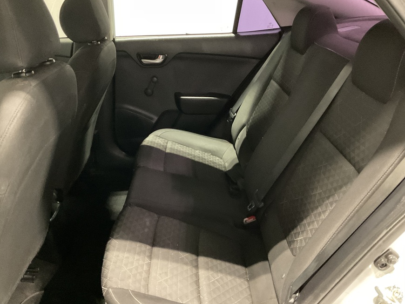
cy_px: 140
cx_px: 194
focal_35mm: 32
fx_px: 374
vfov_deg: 44.1
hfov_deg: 56.8
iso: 500
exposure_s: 1/25
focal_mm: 3
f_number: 1.8
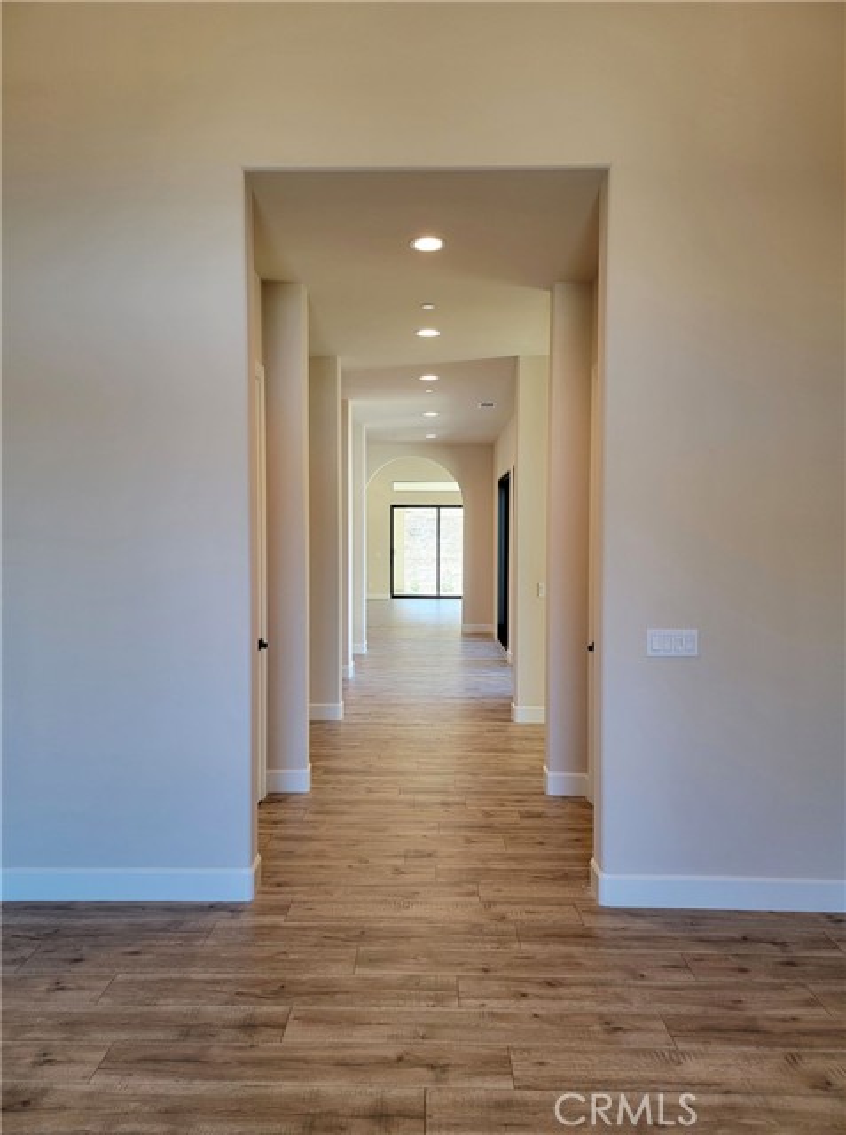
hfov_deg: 56.6
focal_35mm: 24
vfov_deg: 71.7
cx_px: 423
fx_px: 785
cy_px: 568
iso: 80
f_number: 1.8
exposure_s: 1/120
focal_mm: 6.7
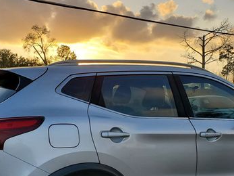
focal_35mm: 48
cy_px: 157
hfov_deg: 39.6
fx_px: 324
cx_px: 130
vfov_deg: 29.1
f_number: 2.4
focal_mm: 4.3
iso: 50
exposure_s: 1/485
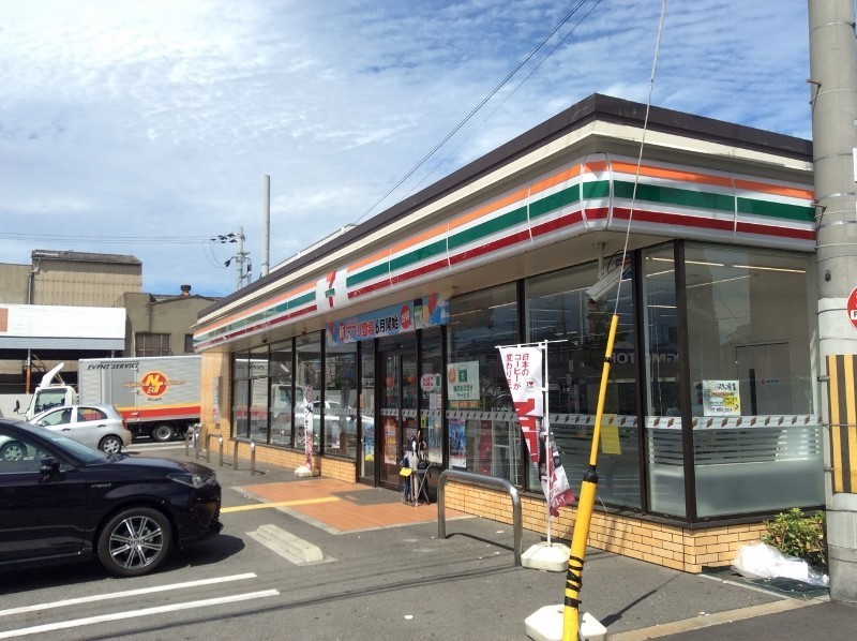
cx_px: 428
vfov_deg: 44.1
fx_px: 791
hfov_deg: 56.9
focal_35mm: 32
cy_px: 320
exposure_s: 1/1431
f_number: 2.4
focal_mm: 3.3
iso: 32
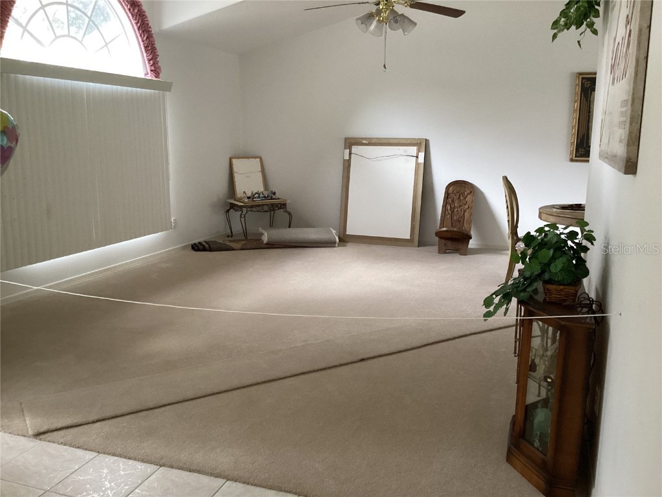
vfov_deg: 45.4
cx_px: 331
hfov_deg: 58.4
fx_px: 593
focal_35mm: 31
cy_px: 248
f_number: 2.4
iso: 400
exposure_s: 1/40
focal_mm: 3.3
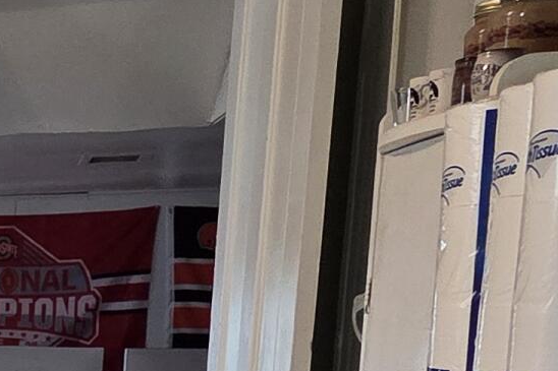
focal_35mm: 74
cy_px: 473
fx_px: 1147
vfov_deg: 17.4
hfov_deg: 19.6
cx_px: -472
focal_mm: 2.2
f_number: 2.2
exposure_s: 1/120
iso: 250
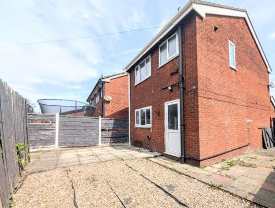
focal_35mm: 14
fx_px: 111
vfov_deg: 85.3
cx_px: 150
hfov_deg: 101.7
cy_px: 119
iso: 51
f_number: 1.7
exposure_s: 1/2331
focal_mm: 2.02
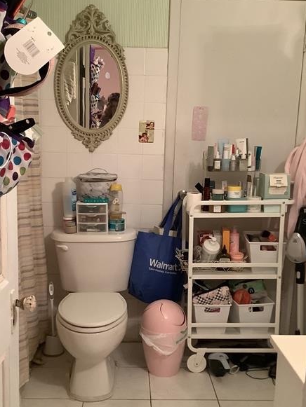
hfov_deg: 35.1
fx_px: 483
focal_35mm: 41
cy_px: 221
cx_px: 133
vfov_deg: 45.7
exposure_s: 1/33
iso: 320
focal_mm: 3.3
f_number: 2.4
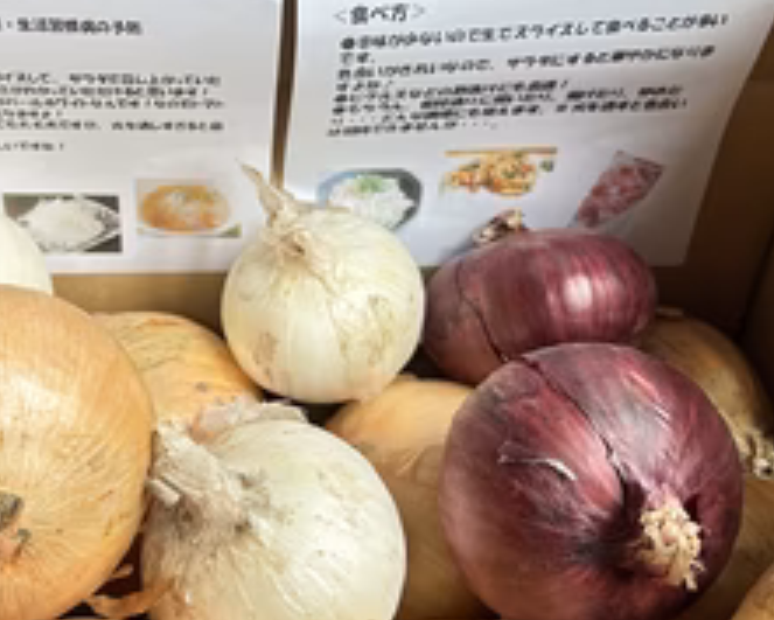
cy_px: 221
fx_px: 1054
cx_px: 214
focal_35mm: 46
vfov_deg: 32.6
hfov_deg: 39.4
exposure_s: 1/102
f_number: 1.5
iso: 125
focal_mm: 5.7
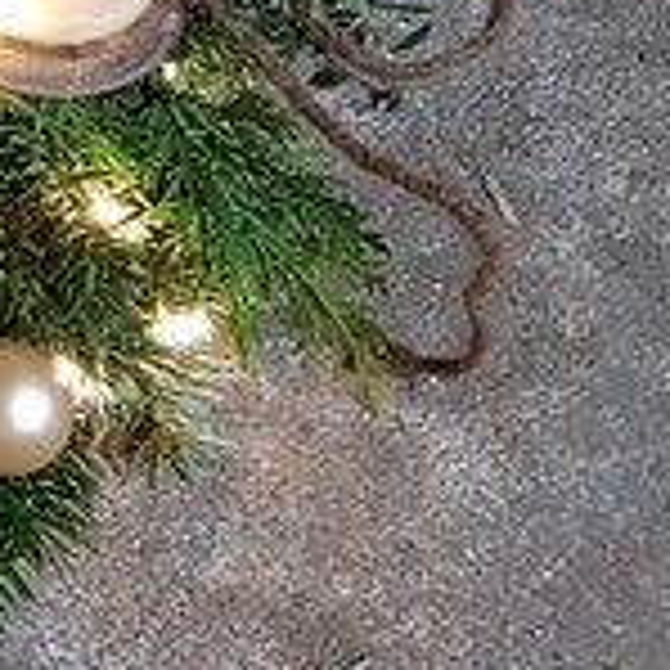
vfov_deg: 17.0
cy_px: -67
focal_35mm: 99
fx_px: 2168
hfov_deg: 15.6
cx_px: -445
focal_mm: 4.2
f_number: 1.7
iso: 160
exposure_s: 1/25
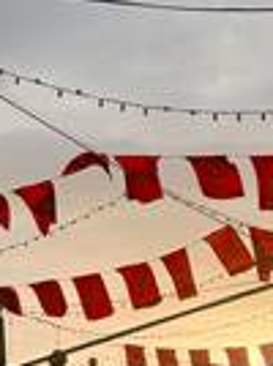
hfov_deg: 12.8
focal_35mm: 115
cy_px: 437
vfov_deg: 16.5
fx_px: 1213
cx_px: 120
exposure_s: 1/2801
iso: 80
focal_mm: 6.76
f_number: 1.78
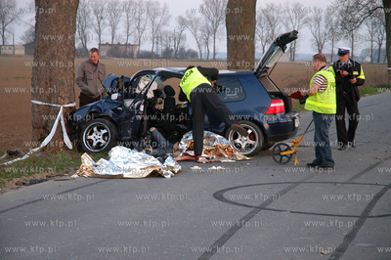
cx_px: 196
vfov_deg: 13.0
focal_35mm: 105
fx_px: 1139
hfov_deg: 19.5
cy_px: 130
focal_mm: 70
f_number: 4.5
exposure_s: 1/20
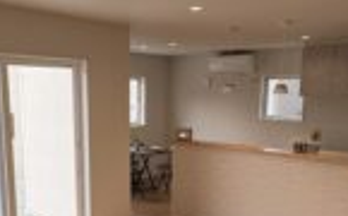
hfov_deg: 48.1
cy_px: 166
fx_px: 388
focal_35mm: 41
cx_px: 149
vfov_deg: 30.5
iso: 40
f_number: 2.2
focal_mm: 2.22
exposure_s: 1/230
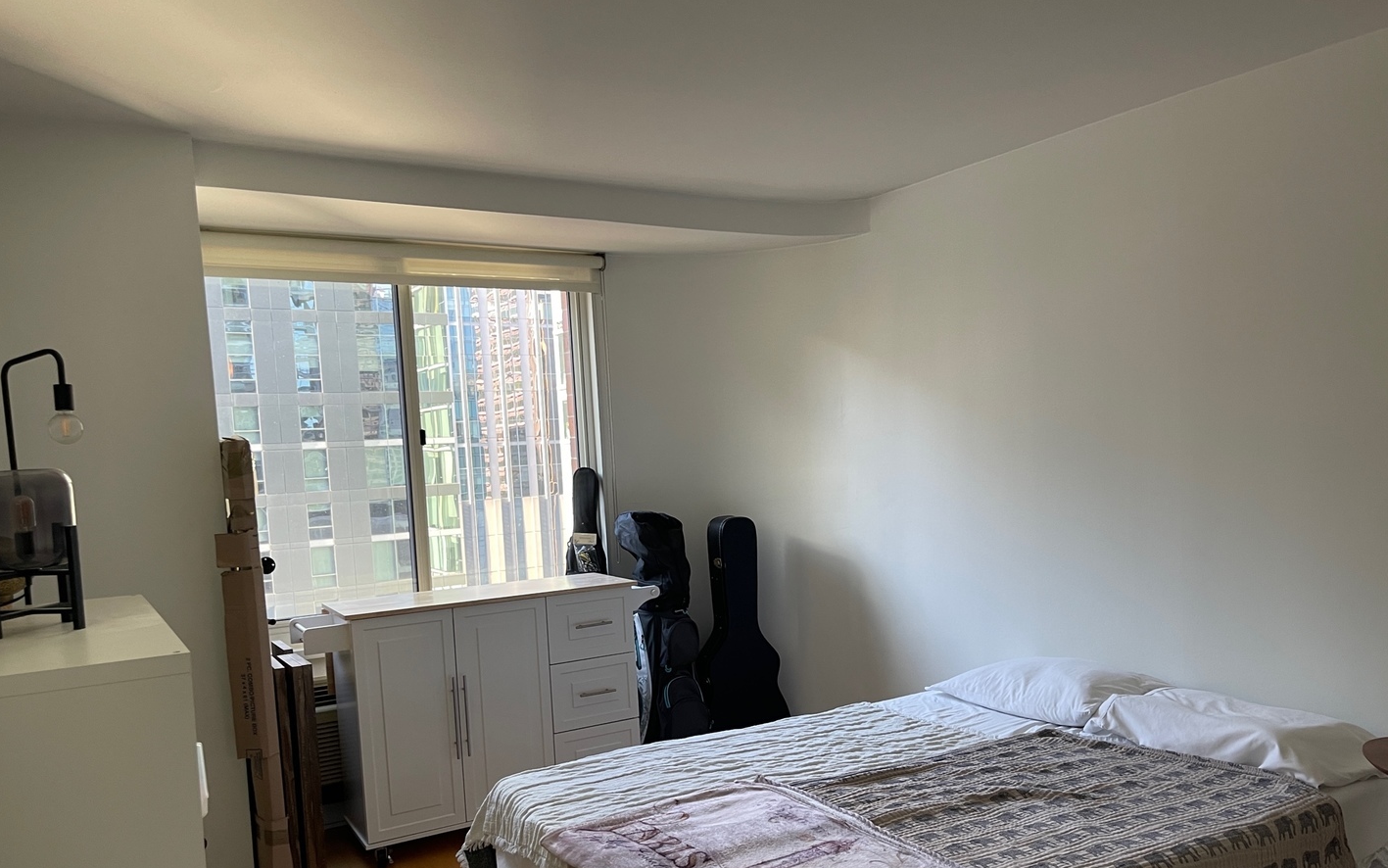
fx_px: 1059
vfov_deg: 44.3
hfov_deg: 66.5
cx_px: 699
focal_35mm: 28
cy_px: 525
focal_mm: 5.1
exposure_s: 1/98
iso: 125
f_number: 1.6
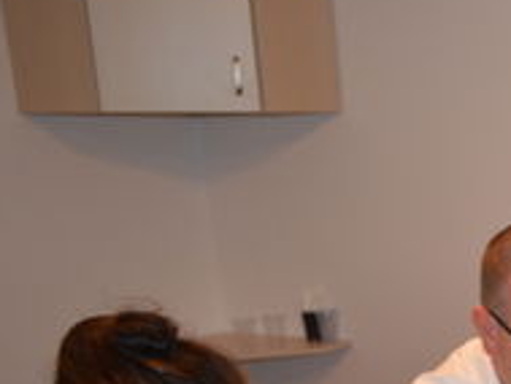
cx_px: 808
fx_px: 1226
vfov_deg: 17.0
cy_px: 461
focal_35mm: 83
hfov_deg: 19.8
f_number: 3.5
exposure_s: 1/60
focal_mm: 18
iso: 640
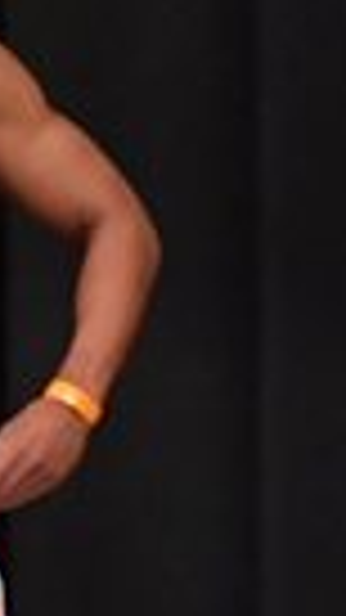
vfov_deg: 1.7
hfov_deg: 0.9
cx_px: 249
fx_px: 20972
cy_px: 418
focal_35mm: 1285
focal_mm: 145
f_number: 5.6
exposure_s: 1/400
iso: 6400
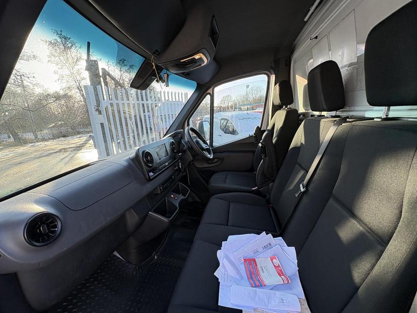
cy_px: 160
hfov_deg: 98.1
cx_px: 203
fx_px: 181
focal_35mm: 15
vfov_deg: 81.7
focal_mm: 2.22
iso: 64
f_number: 2.2
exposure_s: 1/124
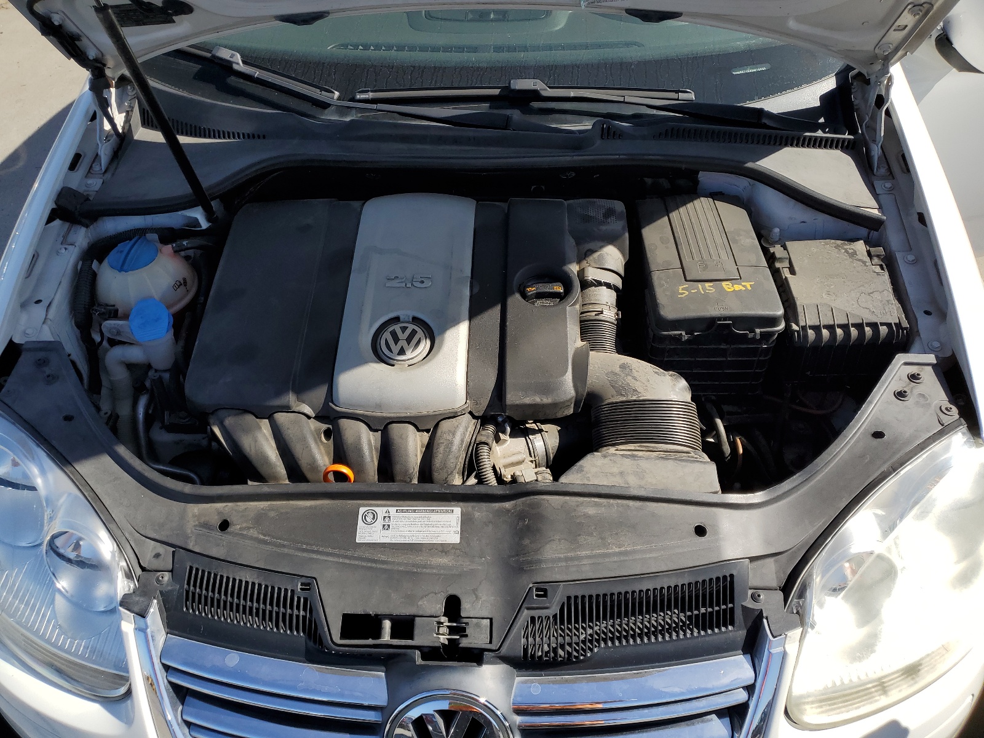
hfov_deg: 67.3
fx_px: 739
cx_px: 492
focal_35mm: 26
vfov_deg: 53.1
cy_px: 369
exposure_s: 1/3333
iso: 50
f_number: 1.5
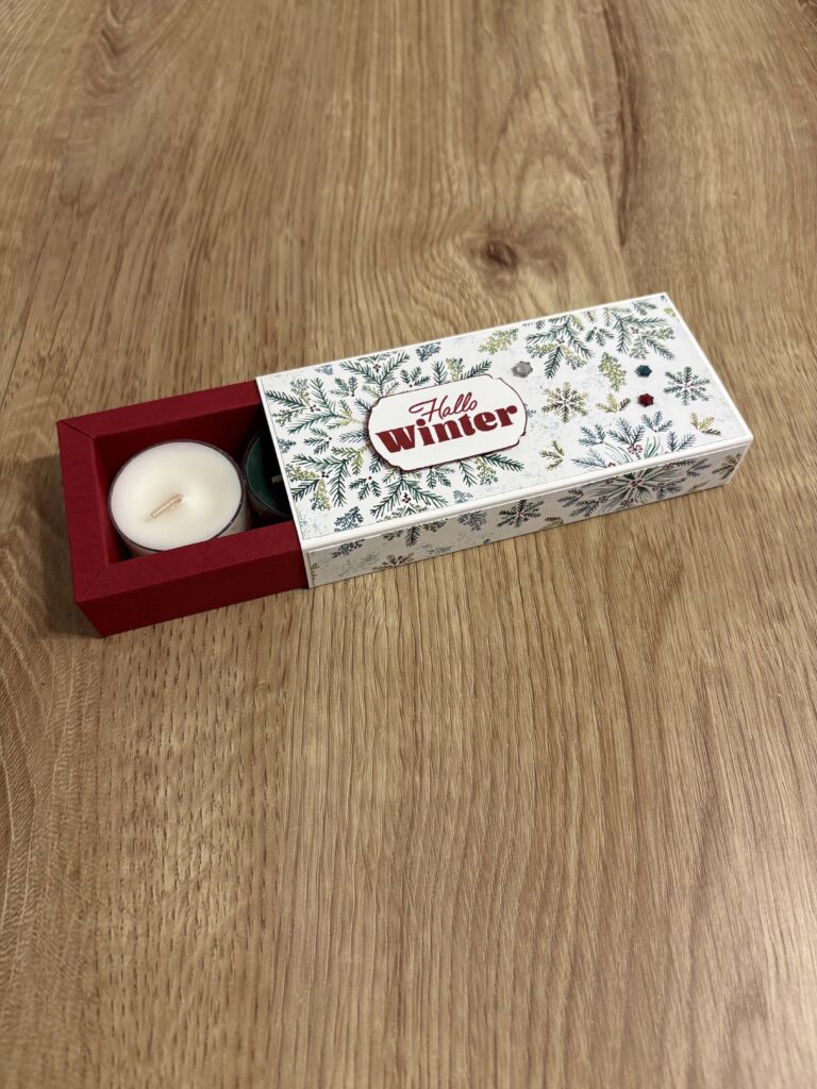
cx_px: 408
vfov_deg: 67.3
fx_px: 818
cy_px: 544
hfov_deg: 53.1
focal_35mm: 26
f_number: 1.6
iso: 125
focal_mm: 5.96
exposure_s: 1/50
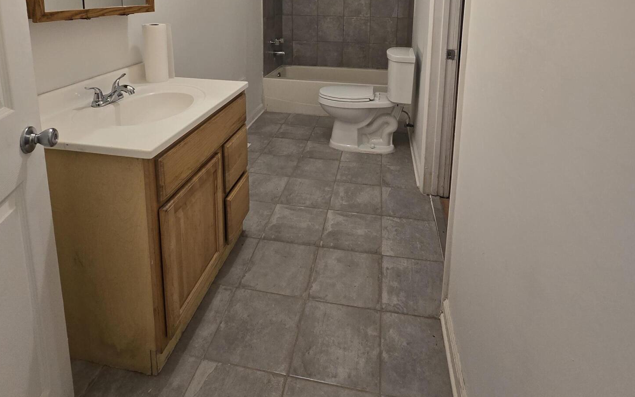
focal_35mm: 19
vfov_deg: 54.9
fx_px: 329
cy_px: 47
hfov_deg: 88.0
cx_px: 315
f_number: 2.2
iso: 100
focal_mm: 2.2
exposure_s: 1/60
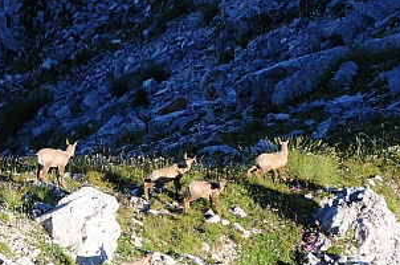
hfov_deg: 4.5
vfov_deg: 3.0
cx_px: 61
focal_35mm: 457
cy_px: 164
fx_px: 5067
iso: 320
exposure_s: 1/400
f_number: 10
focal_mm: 230
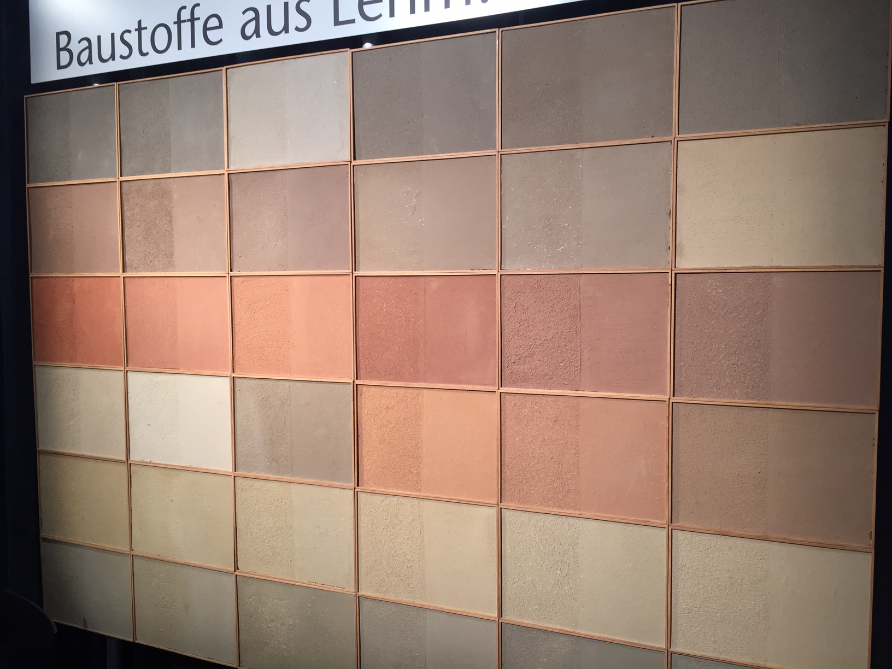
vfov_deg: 48.2
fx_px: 747
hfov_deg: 61.7
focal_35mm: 29
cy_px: 334
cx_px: 446
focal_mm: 4.15
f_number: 2.2
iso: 50
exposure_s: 1/100
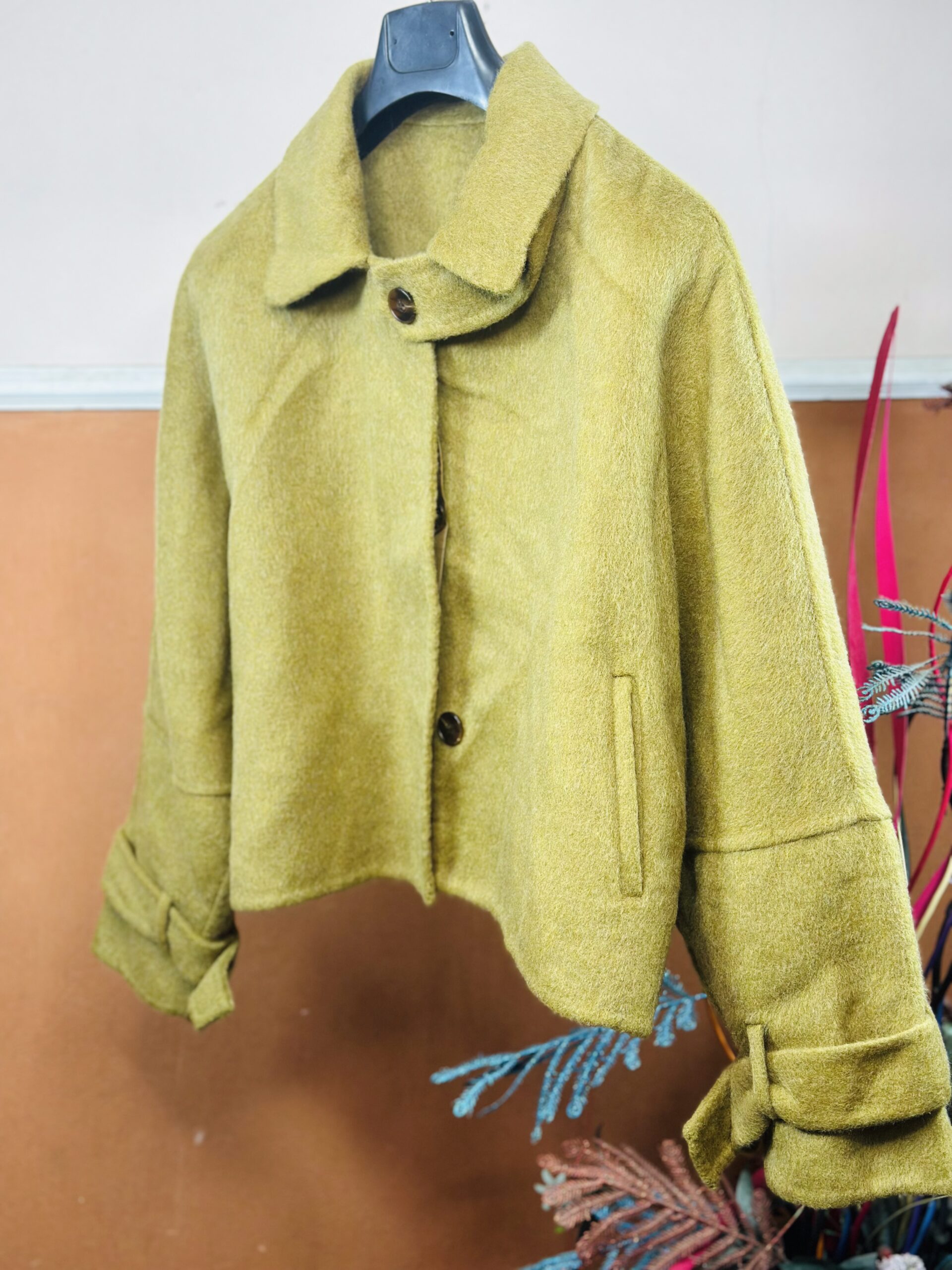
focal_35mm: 48
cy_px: 635
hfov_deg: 30.3
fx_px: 1760
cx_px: 476
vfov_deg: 39.7
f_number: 1.78
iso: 100
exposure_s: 1/100
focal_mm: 6.86
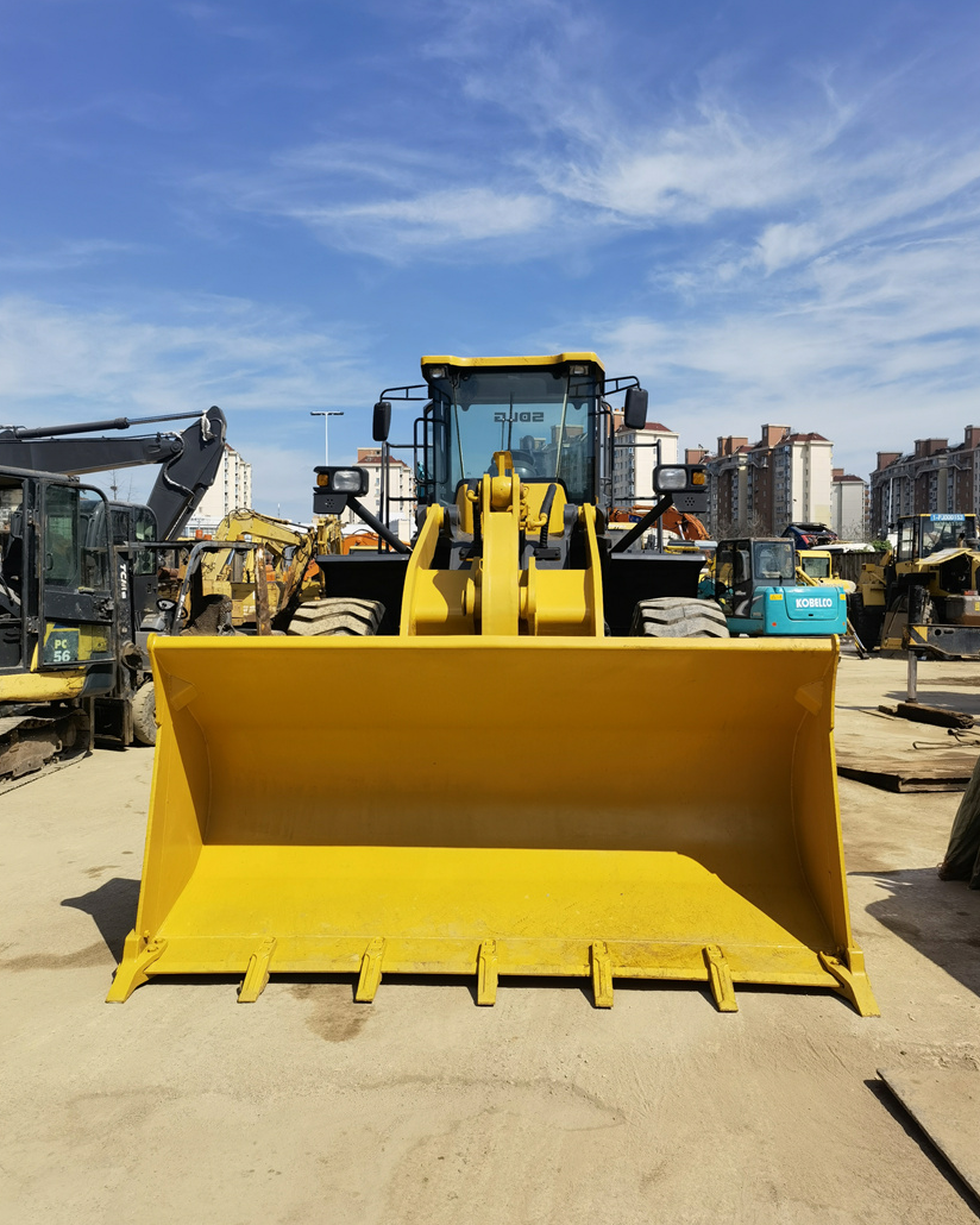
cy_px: 595
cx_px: 488
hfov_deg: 50.0
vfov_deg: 60.4
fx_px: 1051
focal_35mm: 29
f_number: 1.9
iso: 50
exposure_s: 1/6494
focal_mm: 6.67
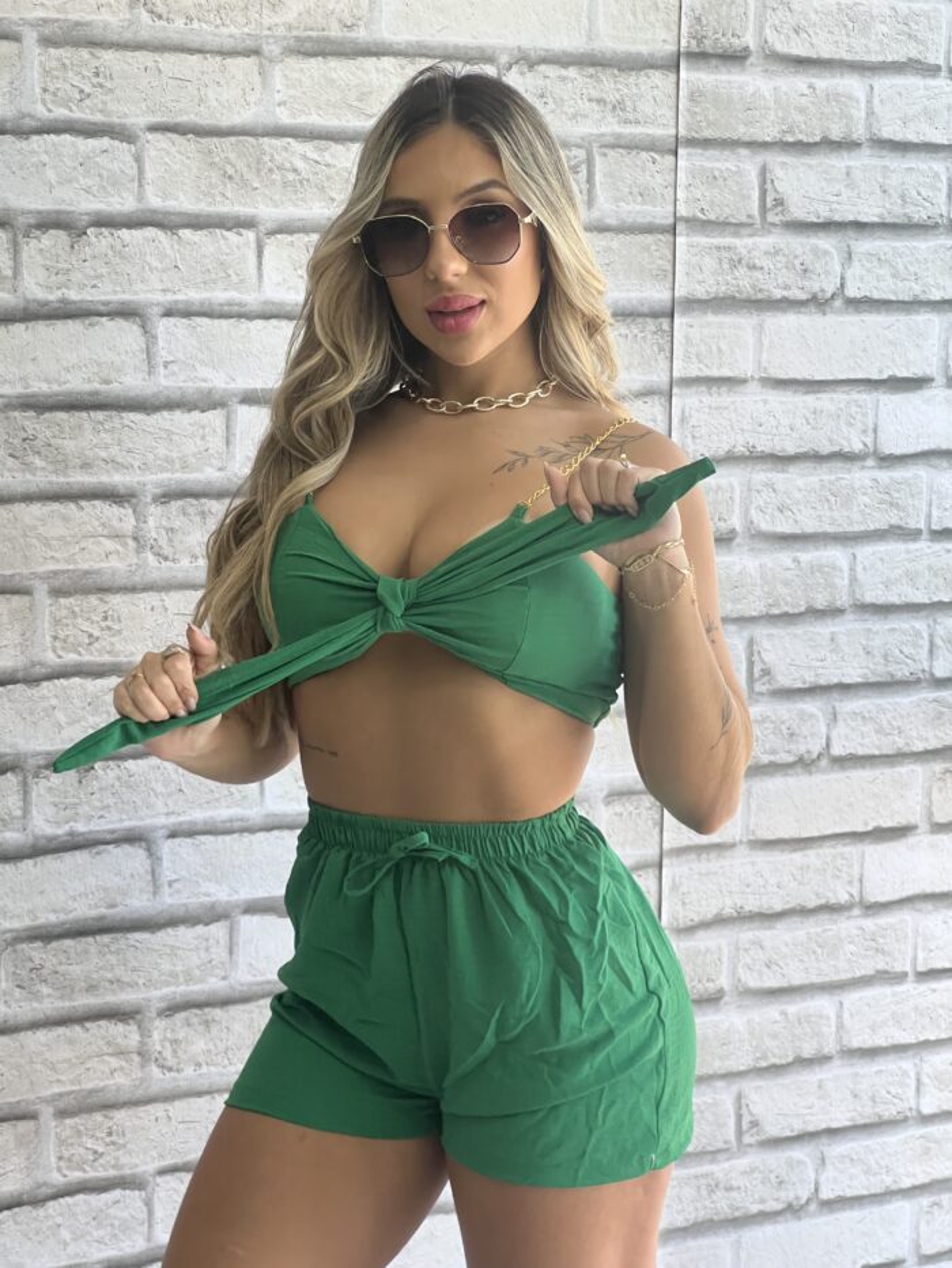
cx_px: 476
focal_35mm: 77
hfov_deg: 19.1
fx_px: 2823
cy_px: 634
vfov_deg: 25.3
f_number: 2.8
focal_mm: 9
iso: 125
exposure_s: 1/120
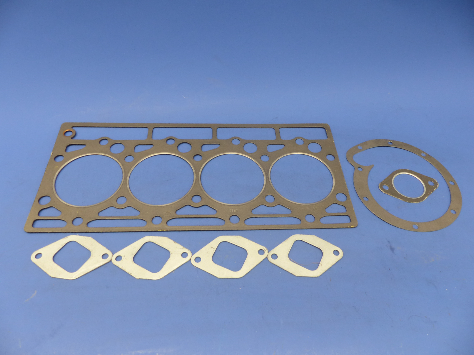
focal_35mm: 25
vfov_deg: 54.9
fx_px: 342
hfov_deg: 69.4
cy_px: 178
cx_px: 237
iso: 200
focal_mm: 4.5
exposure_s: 1/60
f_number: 2.8
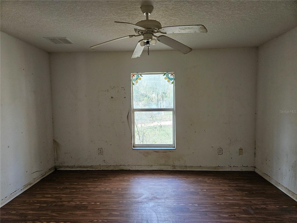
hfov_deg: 73.9
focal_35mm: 23
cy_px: 112
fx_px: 197
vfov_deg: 58.9
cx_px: 148
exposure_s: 1/170
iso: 640
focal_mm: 5.4
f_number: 1.8
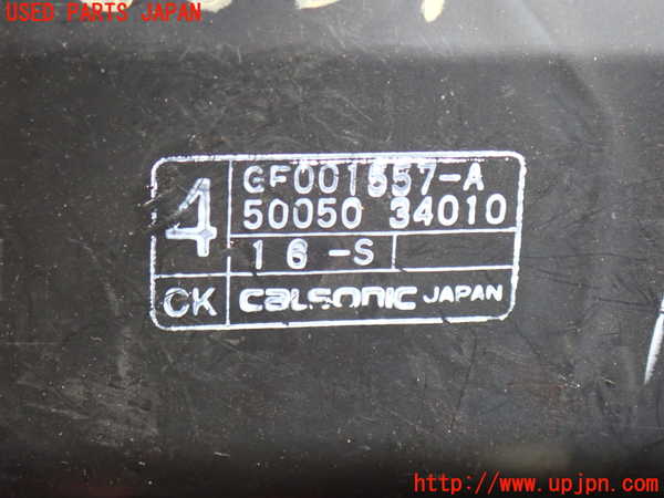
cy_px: 249
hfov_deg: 19.6
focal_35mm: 100
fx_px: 1918
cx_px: 332
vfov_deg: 14.8
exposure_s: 1/30
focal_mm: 18
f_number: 4.9
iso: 800
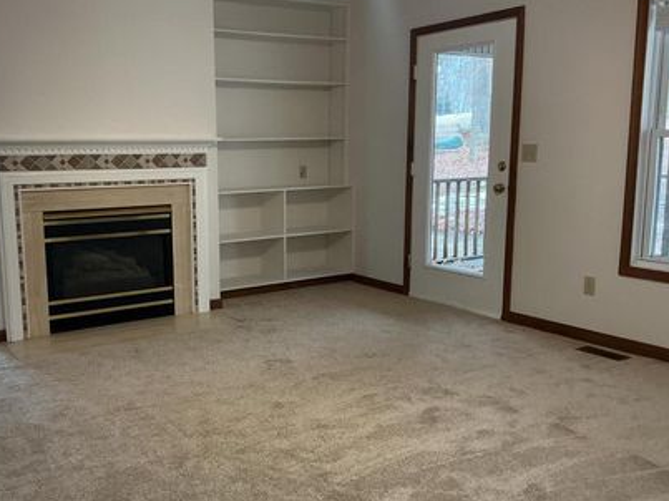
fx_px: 696
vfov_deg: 39.6
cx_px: 261
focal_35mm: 36
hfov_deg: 51.0
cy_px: 258
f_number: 1.8
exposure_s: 1/60
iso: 125
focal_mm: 3
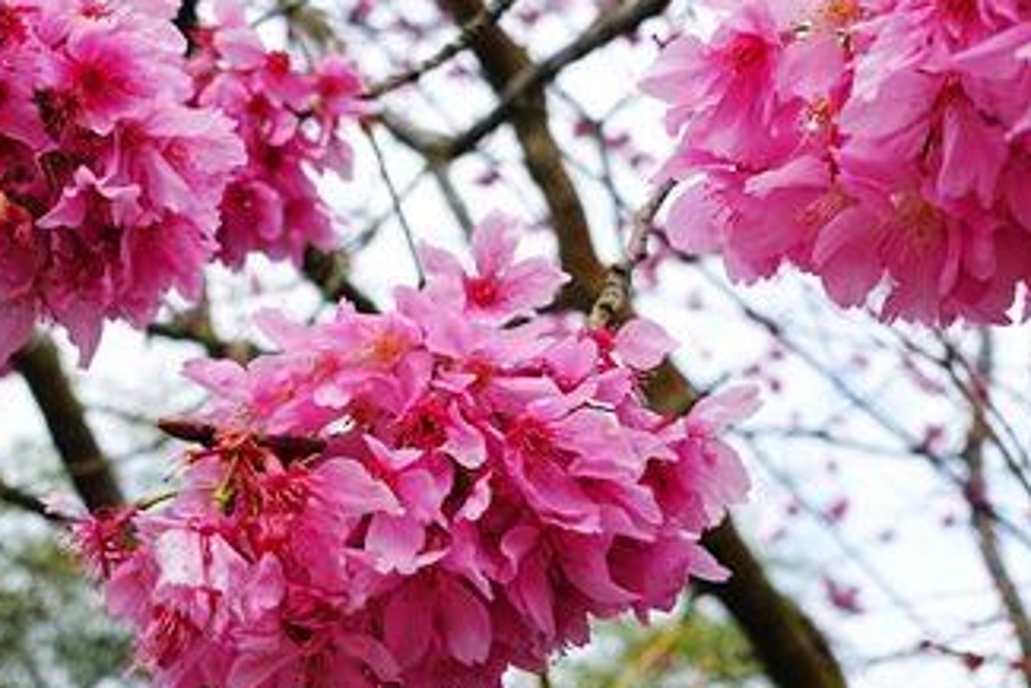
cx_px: 327
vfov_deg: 20.0
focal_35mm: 68
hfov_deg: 29.4
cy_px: 354
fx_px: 1948
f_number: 4
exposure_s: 1/320
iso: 125
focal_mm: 12.35
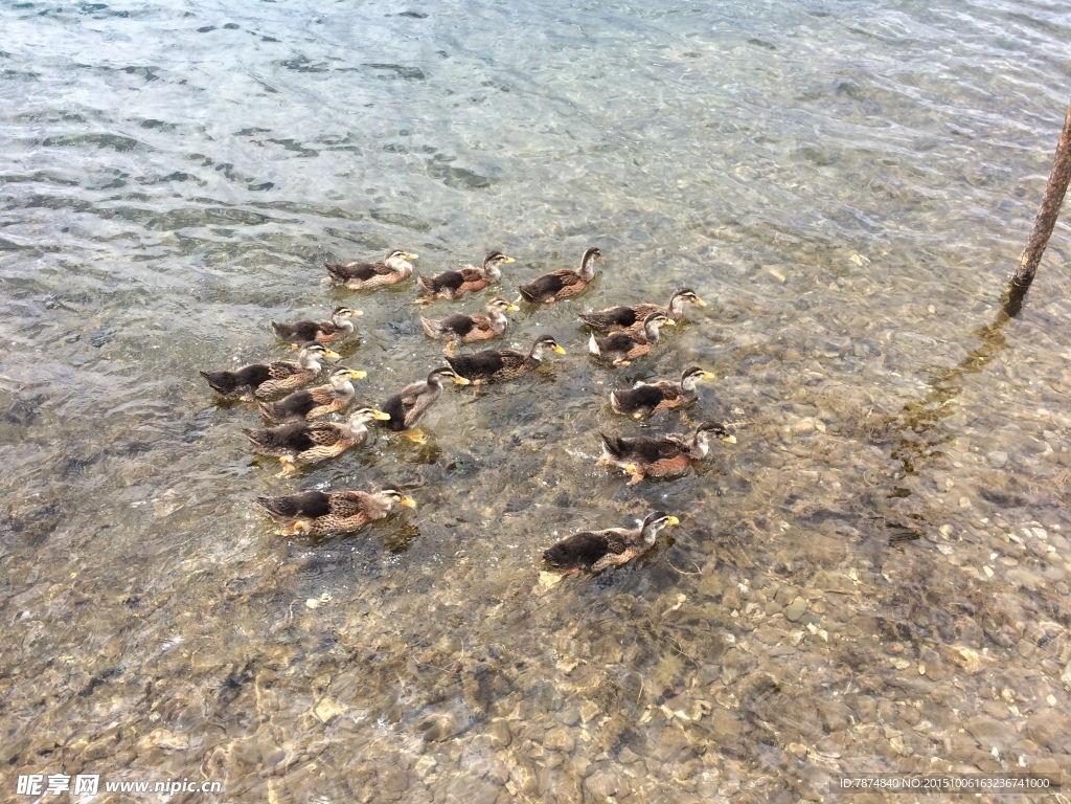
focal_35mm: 29
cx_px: 536
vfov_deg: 48.2
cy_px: 402
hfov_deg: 61.7
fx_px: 897
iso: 32
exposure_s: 1/695
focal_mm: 4.15
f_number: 2.2
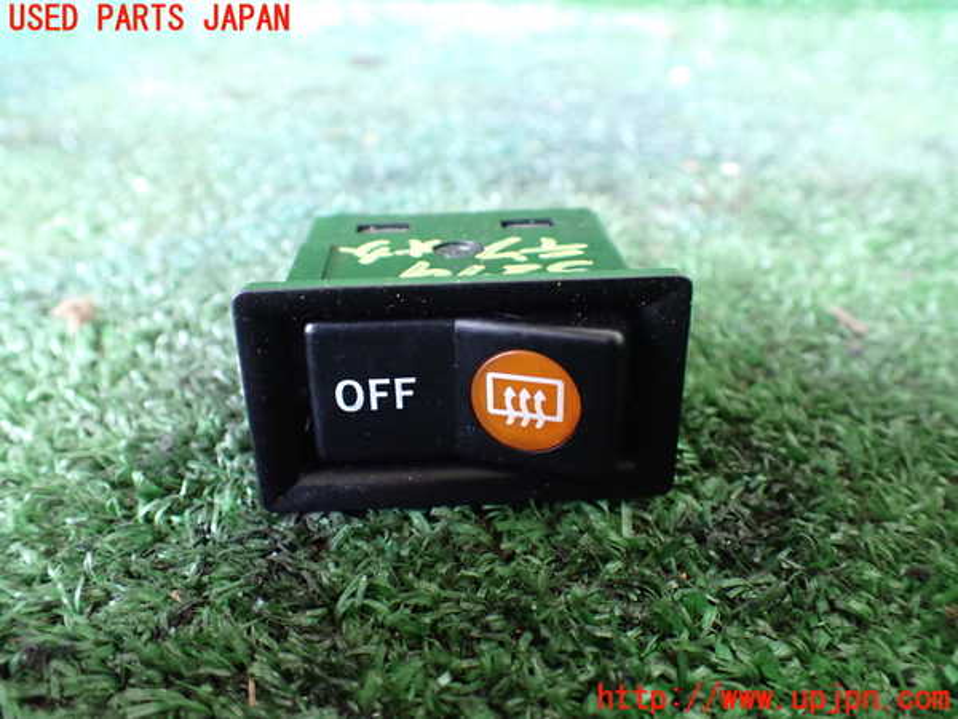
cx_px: 479
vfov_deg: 46.8
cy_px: 360
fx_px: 830
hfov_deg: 60.0
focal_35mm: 30
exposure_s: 1/30
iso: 800
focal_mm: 5.4
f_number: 2.3
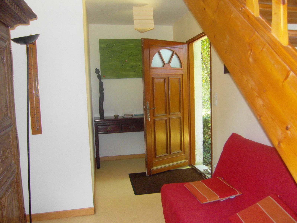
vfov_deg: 49.7
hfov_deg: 63.4
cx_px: 148
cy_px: 112
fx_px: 240
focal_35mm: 28
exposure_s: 1/40
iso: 200
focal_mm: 6
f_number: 2.8
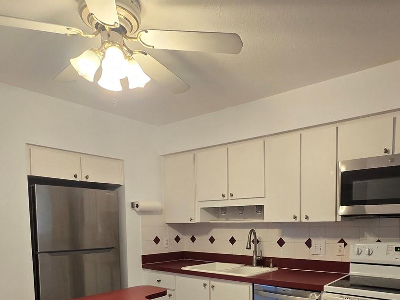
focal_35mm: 25
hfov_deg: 68.7
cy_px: 246
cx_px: 241
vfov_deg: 51.0
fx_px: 289
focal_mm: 2.2
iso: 200
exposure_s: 1/60
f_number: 2.2
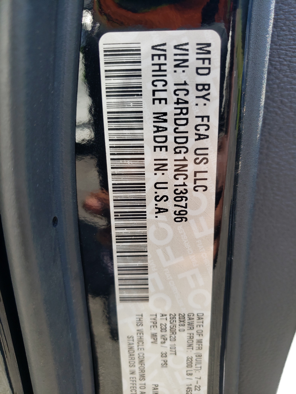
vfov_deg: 67.3
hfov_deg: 53.1
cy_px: 197
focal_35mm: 26
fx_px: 296
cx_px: 148
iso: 50
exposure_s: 1/256
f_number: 1.5
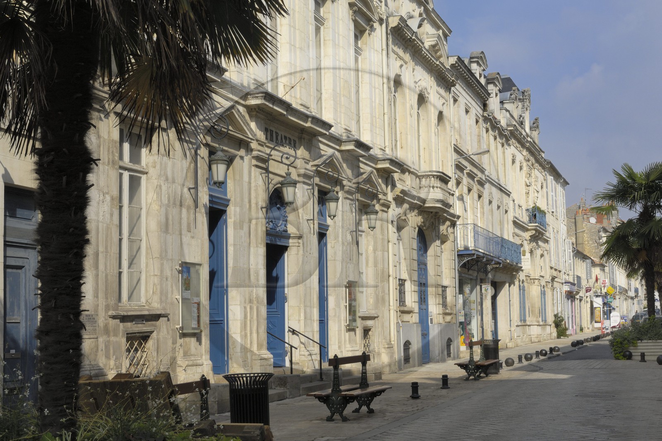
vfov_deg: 25.7
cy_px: 220
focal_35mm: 52
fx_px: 965
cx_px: 331
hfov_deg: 37.9
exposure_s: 1/160
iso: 100
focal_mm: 35
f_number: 13
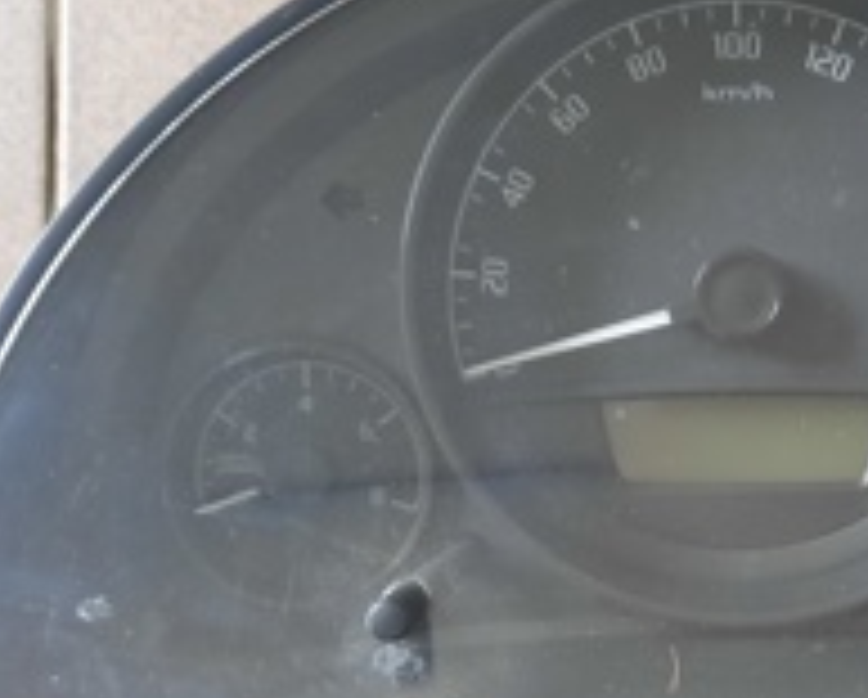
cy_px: 466
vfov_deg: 28.5
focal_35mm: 53
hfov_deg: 34.0
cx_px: 720
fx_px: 1364
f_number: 2
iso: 400
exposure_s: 1/25
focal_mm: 4.6
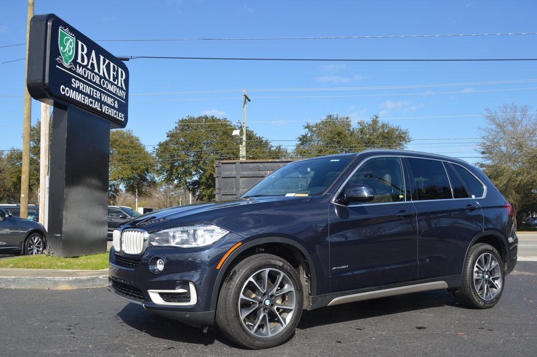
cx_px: 268
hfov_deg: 57.3
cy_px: 178
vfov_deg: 39.9
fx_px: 492
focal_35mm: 33
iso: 100
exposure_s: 1/250
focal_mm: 22
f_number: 8
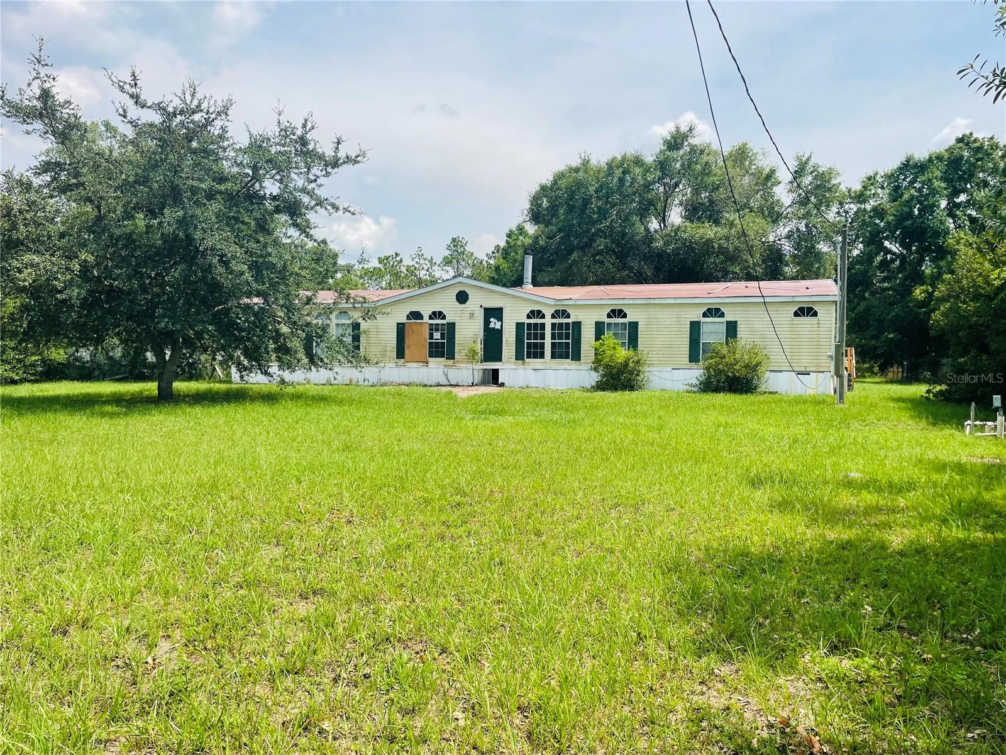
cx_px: 503
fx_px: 756
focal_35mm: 26
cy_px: 378
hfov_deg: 67.3
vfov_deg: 53.1
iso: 32
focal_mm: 4.2
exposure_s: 1/3610
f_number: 1.6
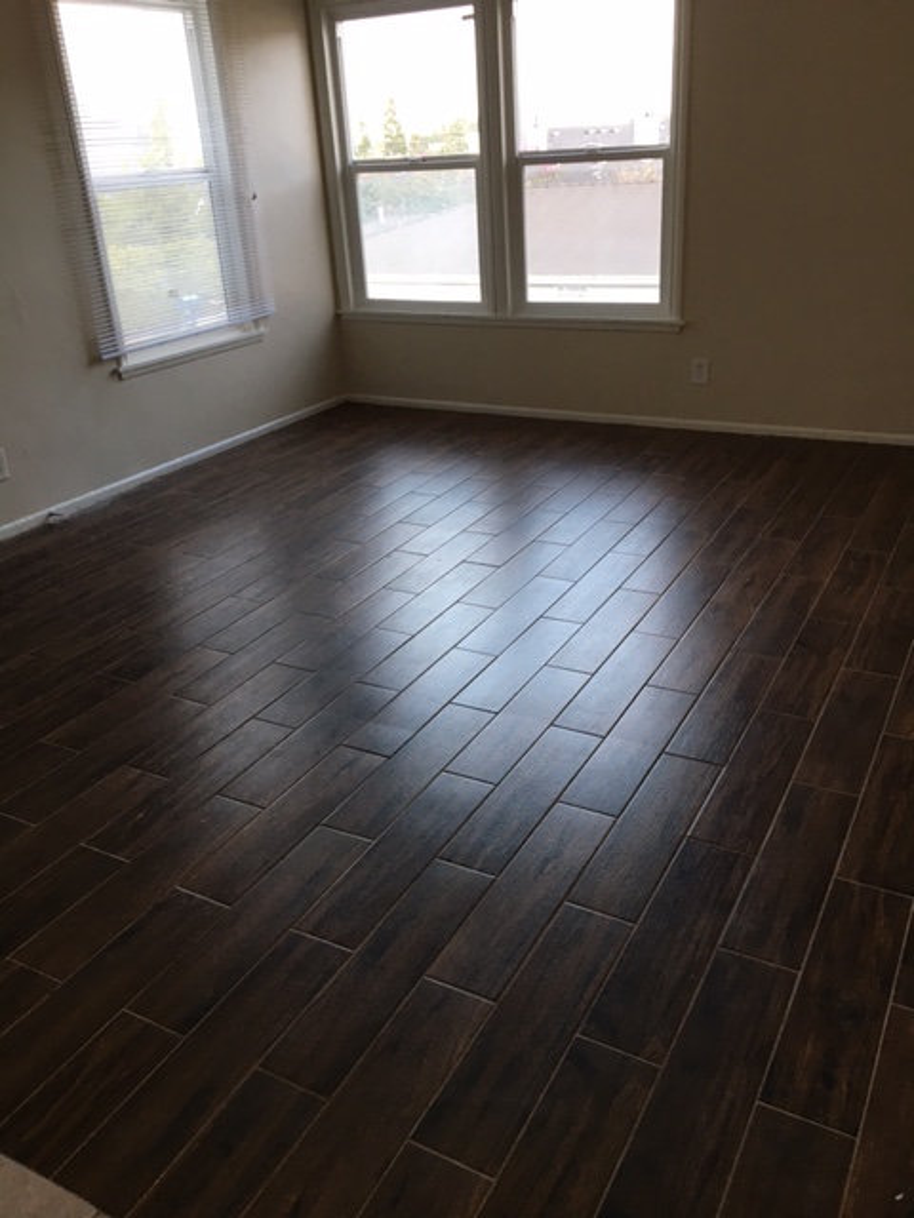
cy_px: 609
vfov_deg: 61.7
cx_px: 457
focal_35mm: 29
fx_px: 1021
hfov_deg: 48.2
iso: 32
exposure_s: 1/30
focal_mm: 4.15
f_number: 2.2
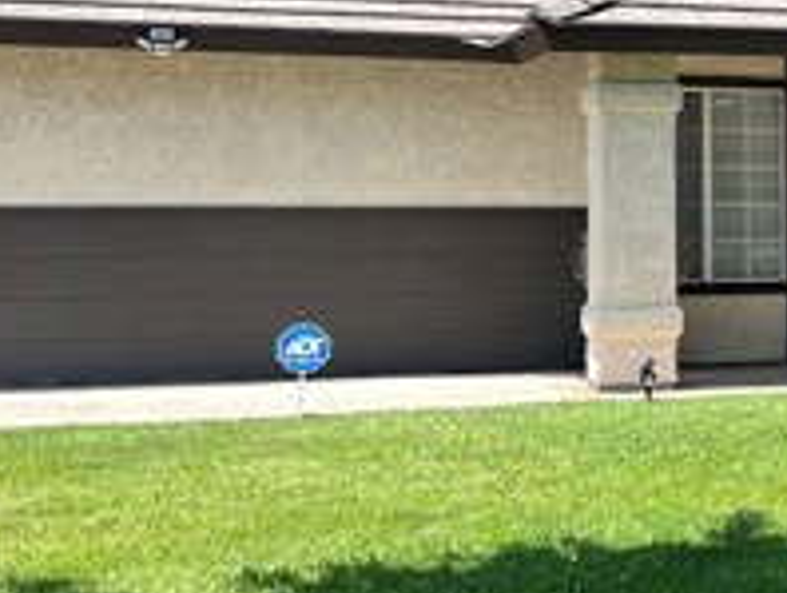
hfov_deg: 20.6
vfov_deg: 17.6
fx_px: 1912
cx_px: 1097
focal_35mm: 84
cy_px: 211
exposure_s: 1/2762
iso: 50
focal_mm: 5.7
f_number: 1.5
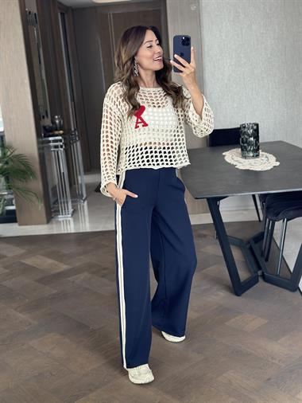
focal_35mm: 48
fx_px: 558
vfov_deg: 39.6
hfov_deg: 30.3
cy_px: 202
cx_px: 151
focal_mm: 6.86
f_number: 1.78
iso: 125
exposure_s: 1/60
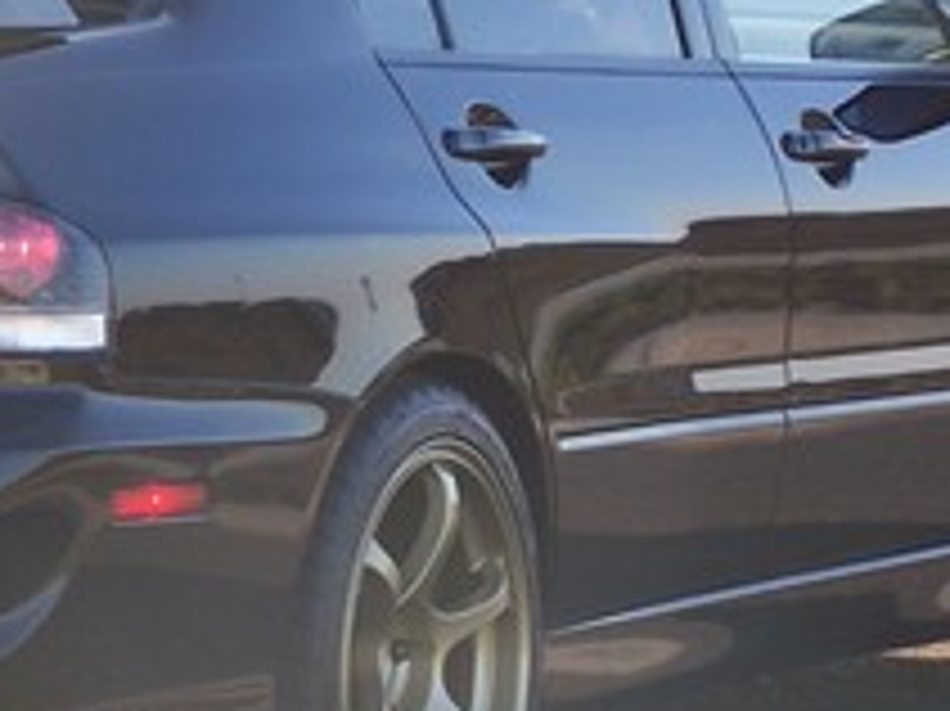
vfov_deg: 4.7
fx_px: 8722
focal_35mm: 318
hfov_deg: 6.2
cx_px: 54
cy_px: 378
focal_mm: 17.5
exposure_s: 1/250
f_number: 3.2
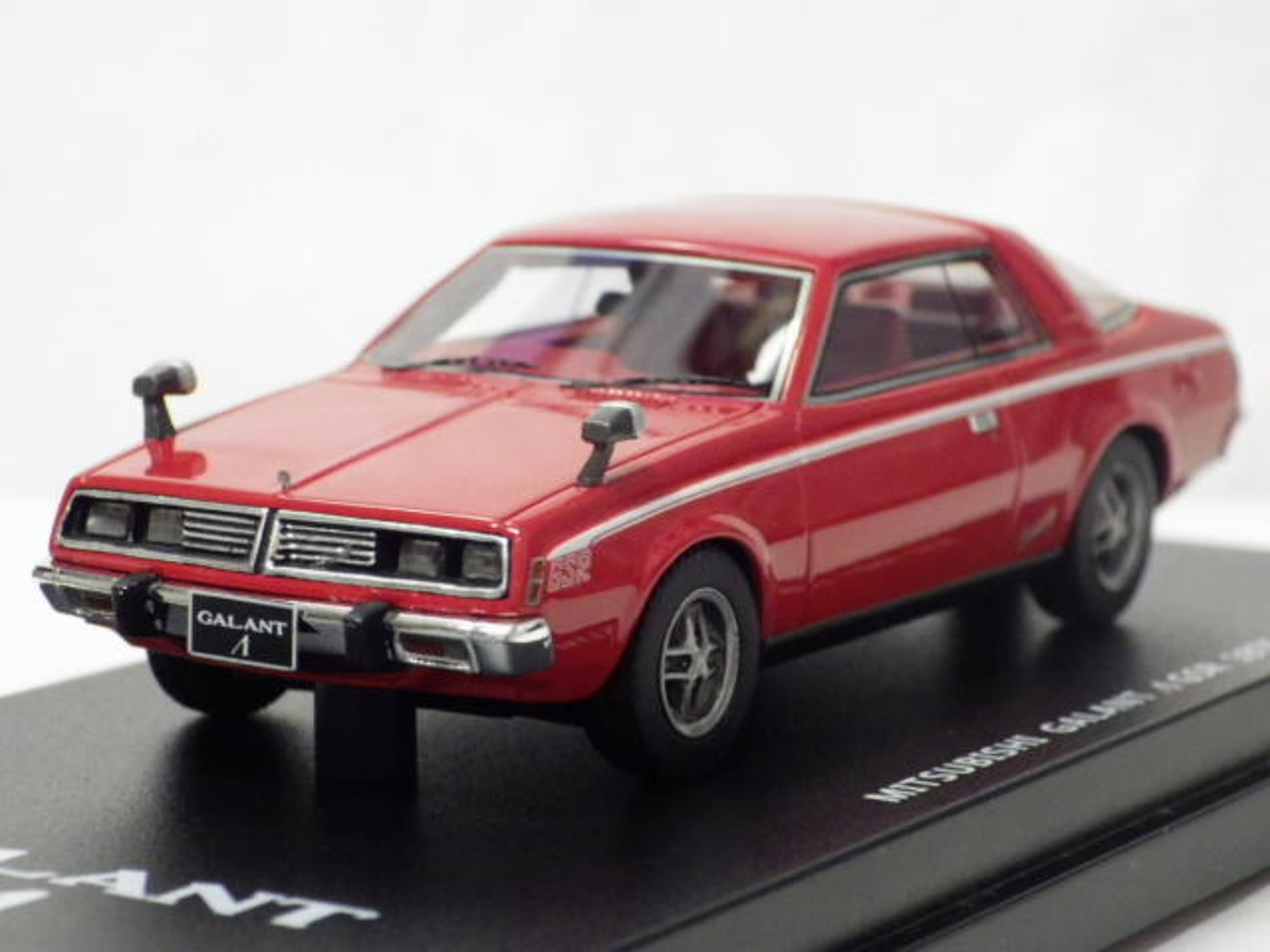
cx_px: 635
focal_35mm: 119
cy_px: 476
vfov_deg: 12.5
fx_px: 4366
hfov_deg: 16.6
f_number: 4.8
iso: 1250
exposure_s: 1/30
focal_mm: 21.3
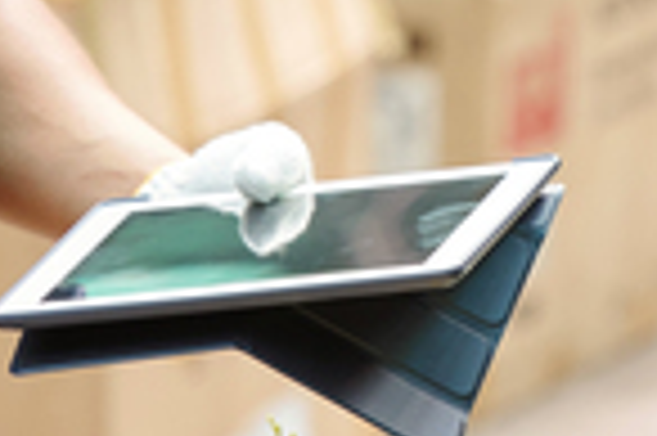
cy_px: -106
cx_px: 432
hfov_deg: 3.0
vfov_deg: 2.0
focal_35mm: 697
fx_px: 12706
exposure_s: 1/250
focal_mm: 145
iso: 400
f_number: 4
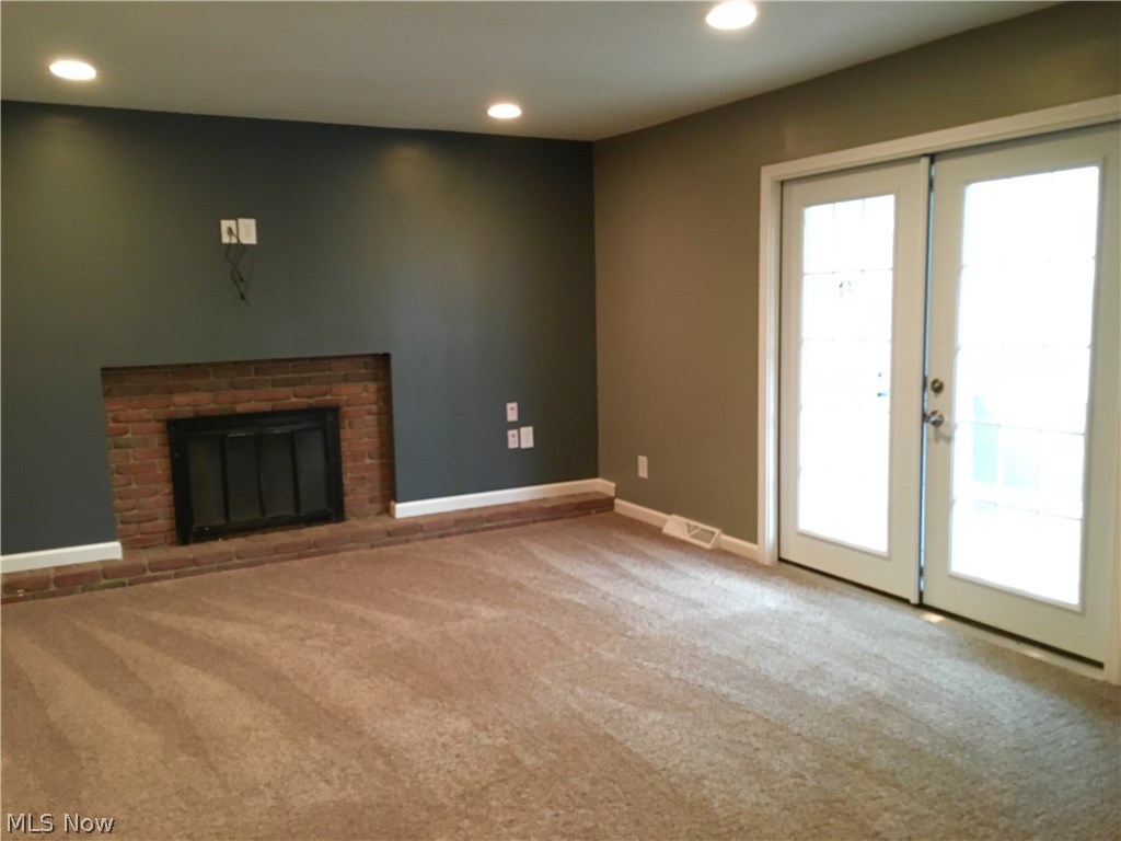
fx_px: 939
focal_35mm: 29
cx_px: 560
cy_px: 420
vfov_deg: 48.2
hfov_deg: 61.7
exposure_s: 1/15
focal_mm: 4.15
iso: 400
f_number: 2.2
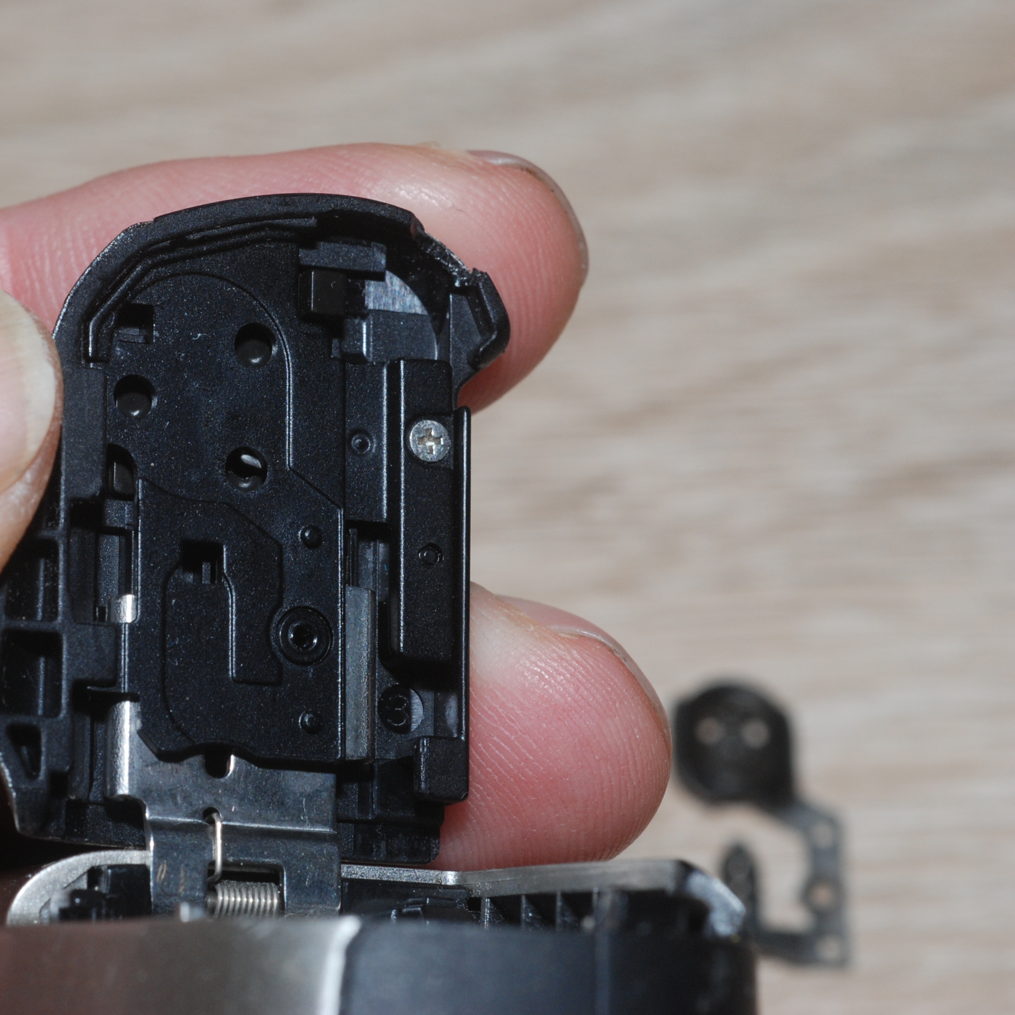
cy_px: 509
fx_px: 3815
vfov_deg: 15.2
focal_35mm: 115
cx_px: 270
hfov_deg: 15.1
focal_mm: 60
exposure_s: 1/60
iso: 400
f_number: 16
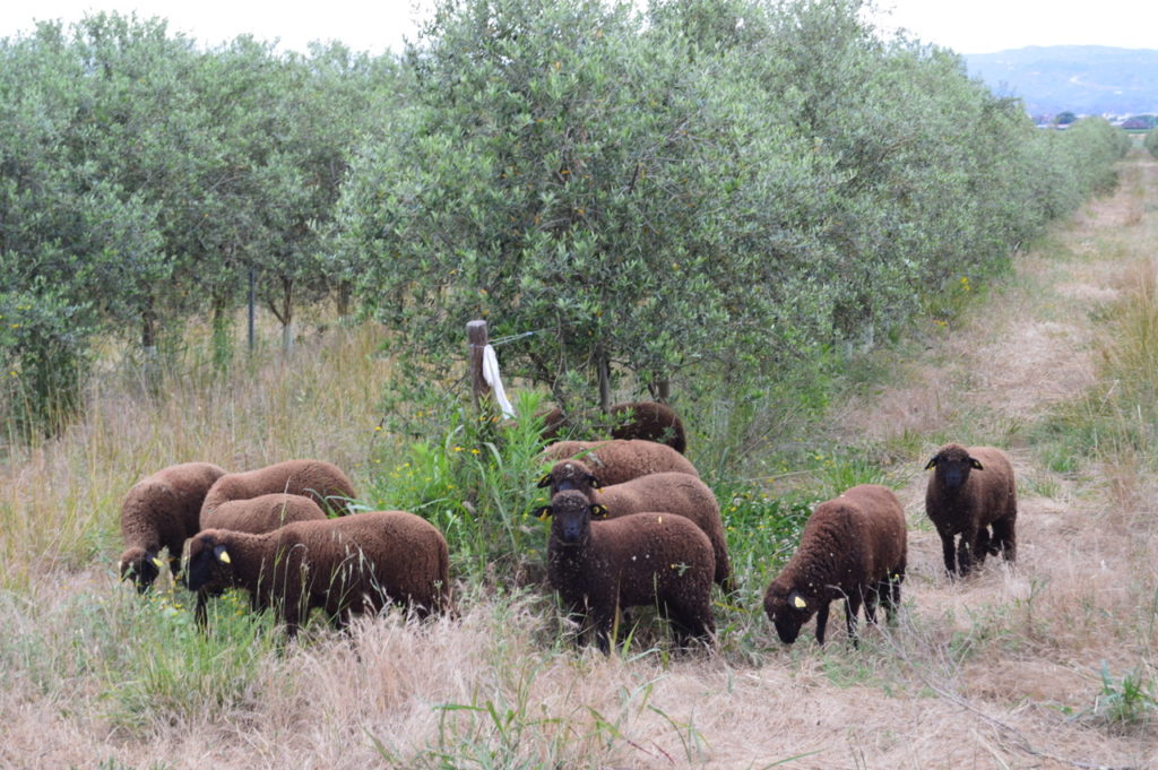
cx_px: 579
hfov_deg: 24.6
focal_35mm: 82
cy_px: 385
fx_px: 2652
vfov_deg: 16.5
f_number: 8
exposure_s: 1/60
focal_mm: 55
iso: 720
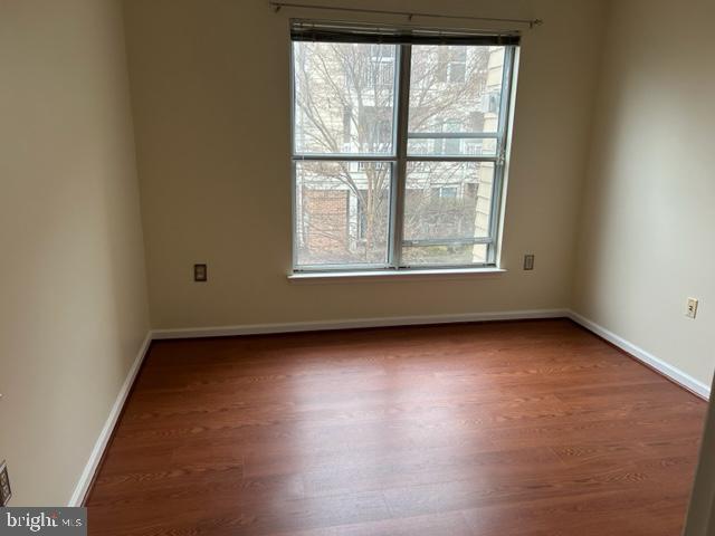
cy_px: 268
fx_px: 537
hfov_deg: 67.3
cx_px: 358
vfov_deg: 53.1
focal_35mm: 26
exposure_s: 1/98
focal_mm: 5.7
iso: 125
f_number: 1.5
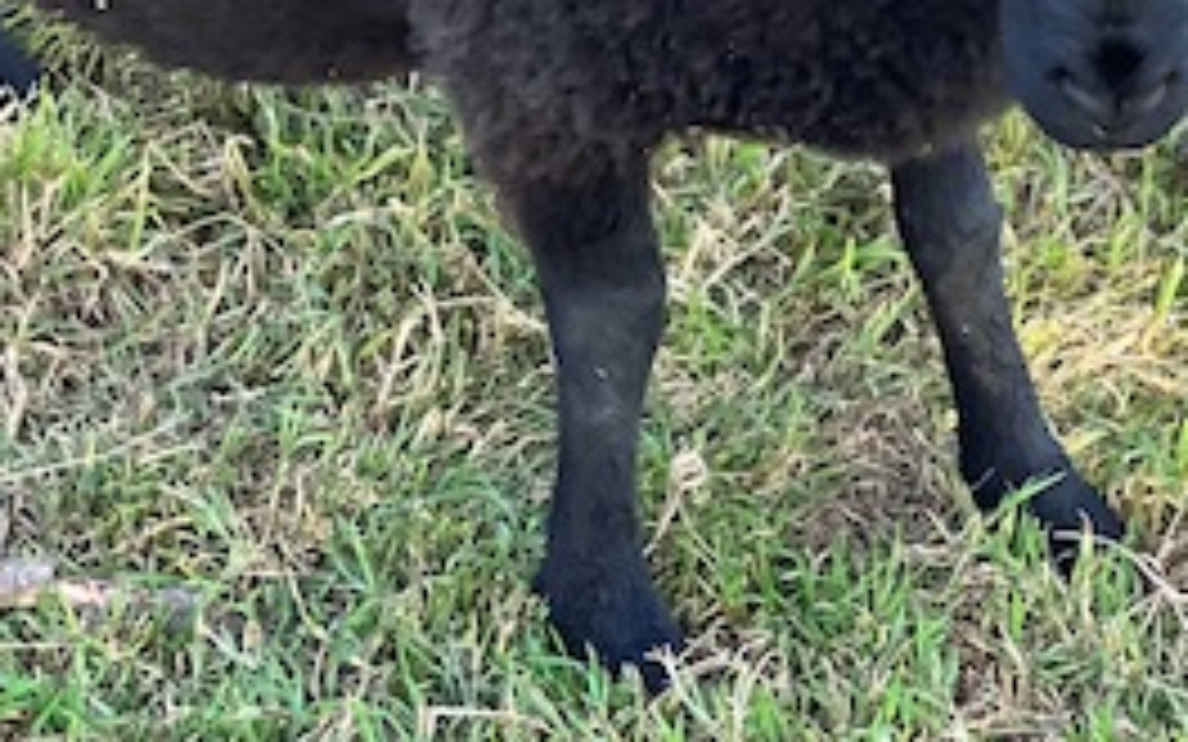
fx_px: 6411
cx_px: 572
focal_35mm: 198
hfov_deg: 10.6
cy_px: -144
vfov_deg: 6.6
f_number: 2.8
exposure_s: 1/121
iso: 160
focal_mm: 9
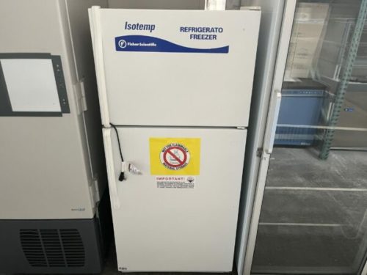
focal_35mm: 26
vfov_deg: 53.1
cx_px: 184
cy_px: 138
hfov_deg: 67.3
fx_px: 276
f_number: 1.6
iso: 320
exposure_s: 1/60
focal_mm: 5.1
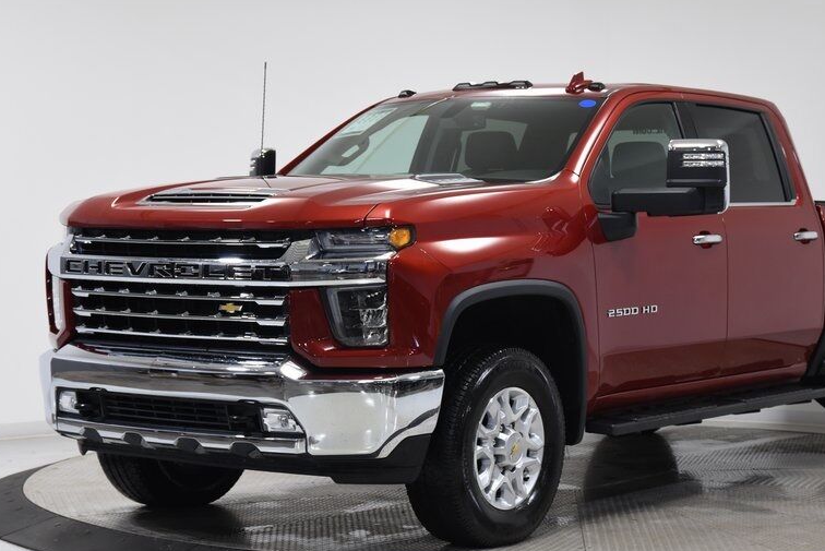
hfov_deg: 24.1
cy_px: 308
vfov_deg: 16.3
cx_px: 525
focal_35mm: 84
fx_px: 1926
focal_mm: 62
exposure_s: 1/80
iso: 1600
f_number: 4.5
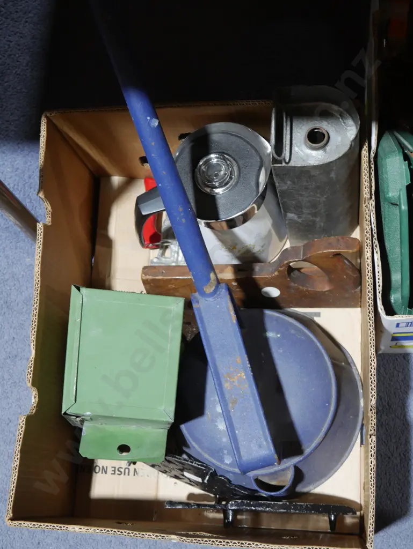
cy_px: 274
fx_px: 795
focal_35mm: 50
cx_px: 206
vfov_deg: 38.2
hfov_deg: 29.1
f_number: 5.3
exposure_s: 1/60
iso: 1000
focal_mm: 25
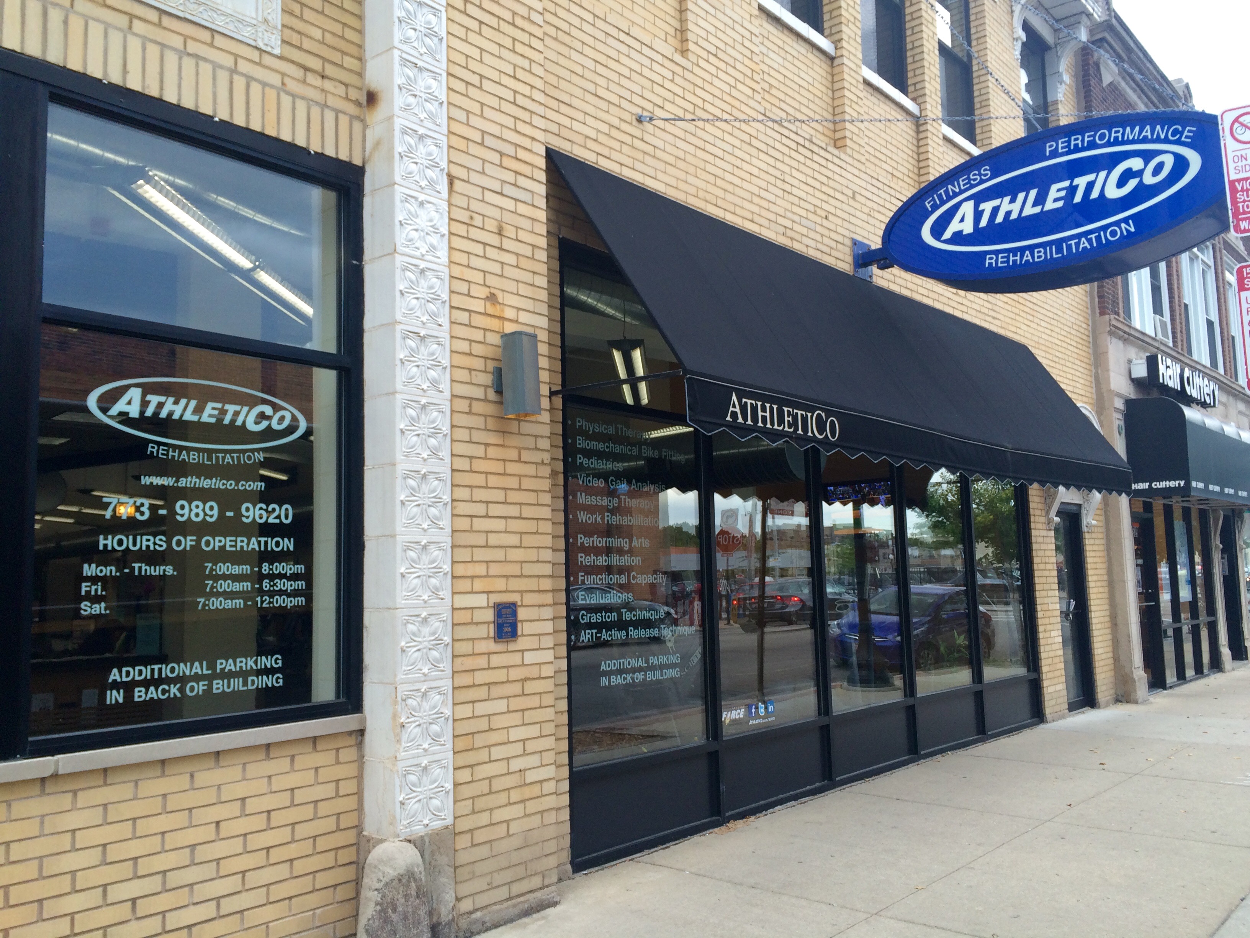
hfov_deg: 61.7
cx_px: 625
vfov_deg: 48.2
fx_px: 1047
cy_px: 469
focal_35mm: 29
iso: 40
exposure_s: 1/120
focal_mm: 4.15
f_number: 2.2
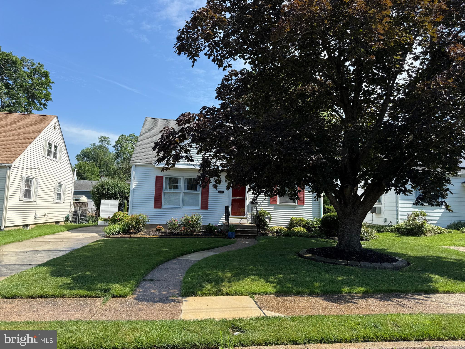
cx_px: 232
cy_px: 174
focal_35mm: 24
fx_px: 322
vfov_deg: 56.8
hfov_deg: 71.6
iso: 80
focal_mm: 6.76
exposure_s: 1/2611
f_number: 1.78
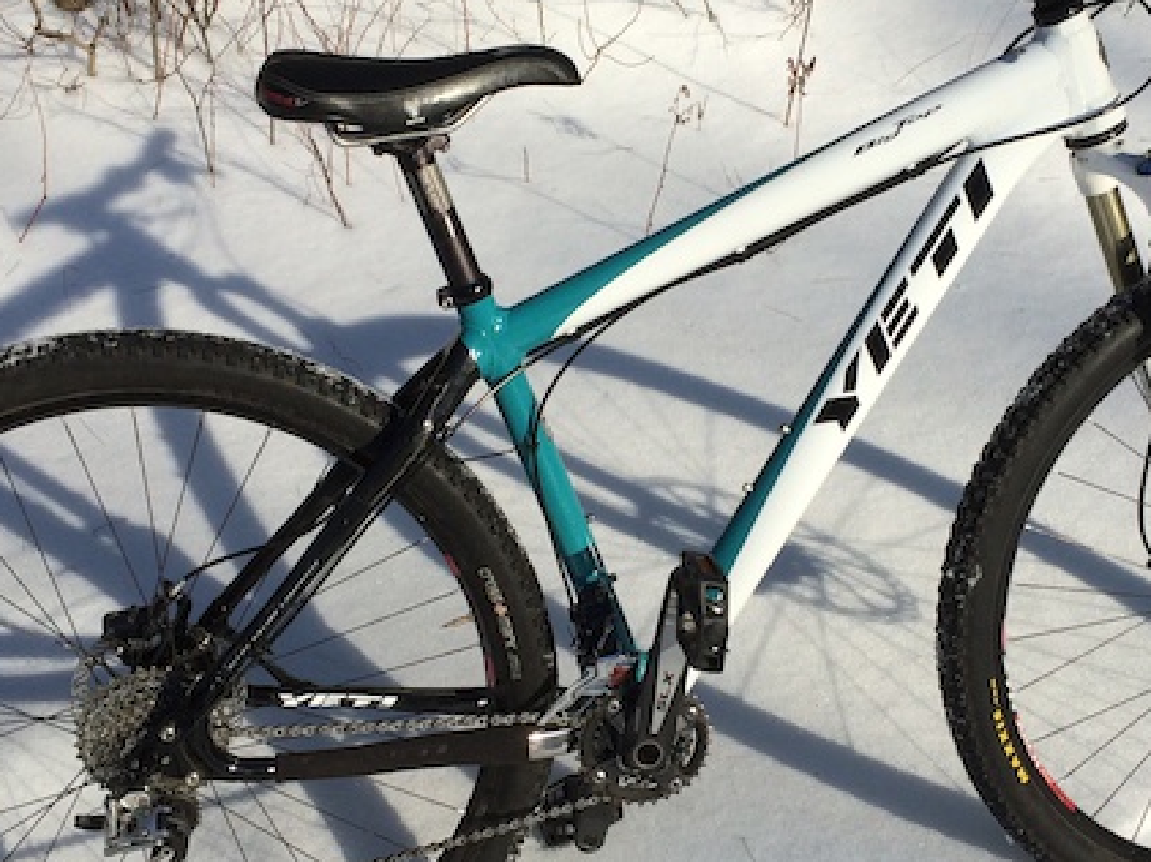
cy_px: 480
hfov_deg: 34.9
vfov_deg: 26.5
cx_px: 636
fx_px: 1828
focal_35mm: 55
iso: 32
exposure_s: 1/2933
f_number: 2.2
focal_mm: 4.15
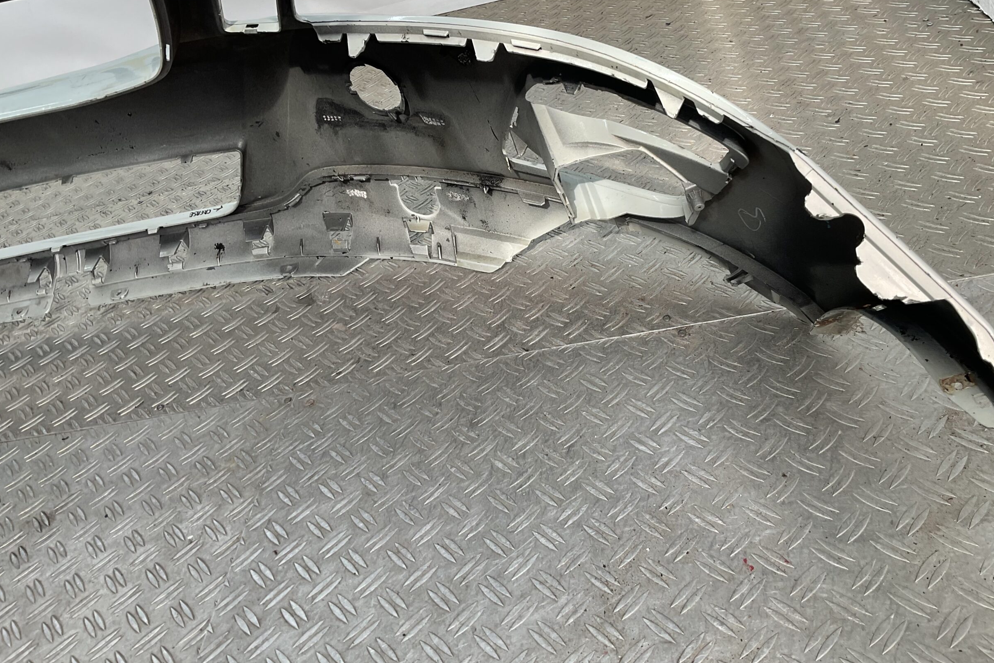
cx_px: 516
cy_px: 278
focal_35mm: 32
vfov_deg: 41.0
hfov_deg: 58.7
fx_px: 884
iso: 16
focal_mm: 3
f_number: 1.8
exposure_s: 1/140
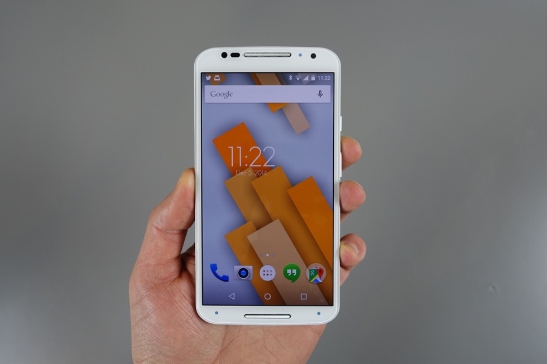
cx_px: 274
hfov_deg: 73.8
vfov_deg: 53.1
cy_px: 182
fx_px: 365
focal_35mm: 24
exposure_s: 1/40
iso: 125
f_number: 2.8
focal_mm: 8.8
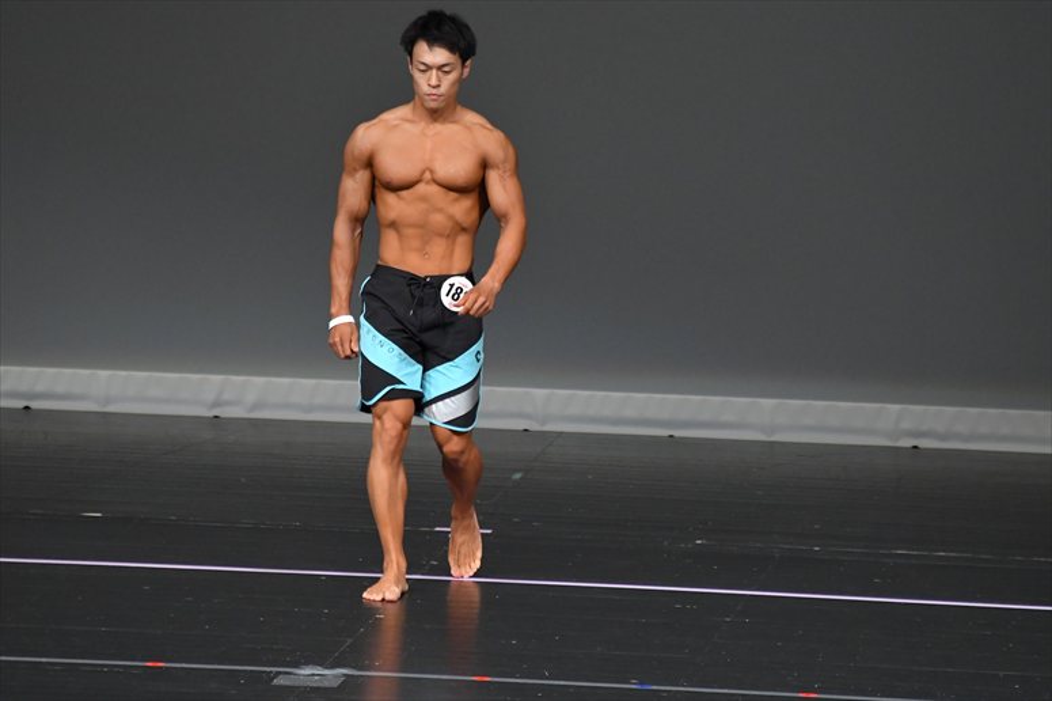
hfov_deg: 5.5
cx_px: 526
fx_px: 10953
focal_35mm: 375
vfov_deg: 3.7
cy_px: 350
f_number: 5.6
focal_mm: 250
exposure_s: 1/400
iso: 4000
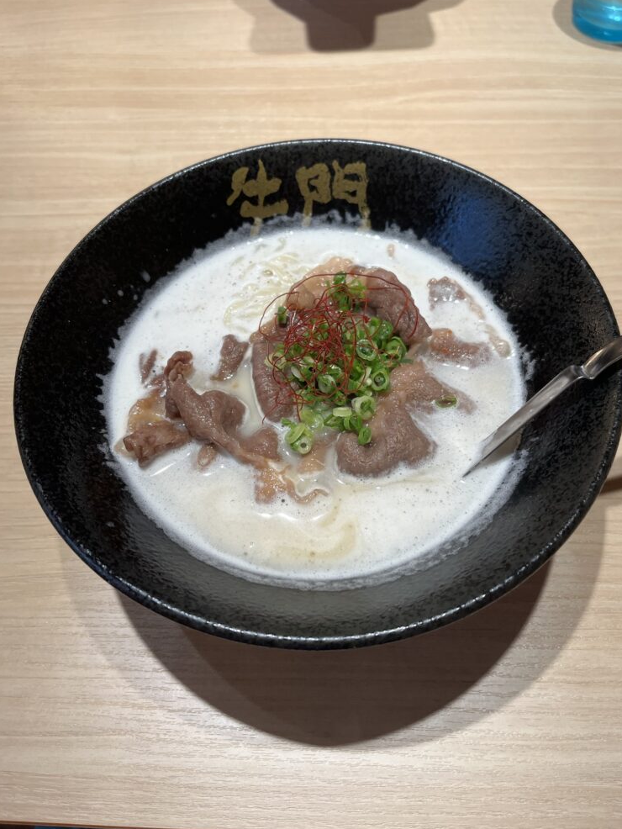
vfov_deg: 65.3
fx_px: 647
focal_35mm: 27
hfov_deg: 51.4
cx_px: 318
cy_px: 401
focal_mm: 5.1
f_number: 1.6
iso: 64
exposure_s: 1/100
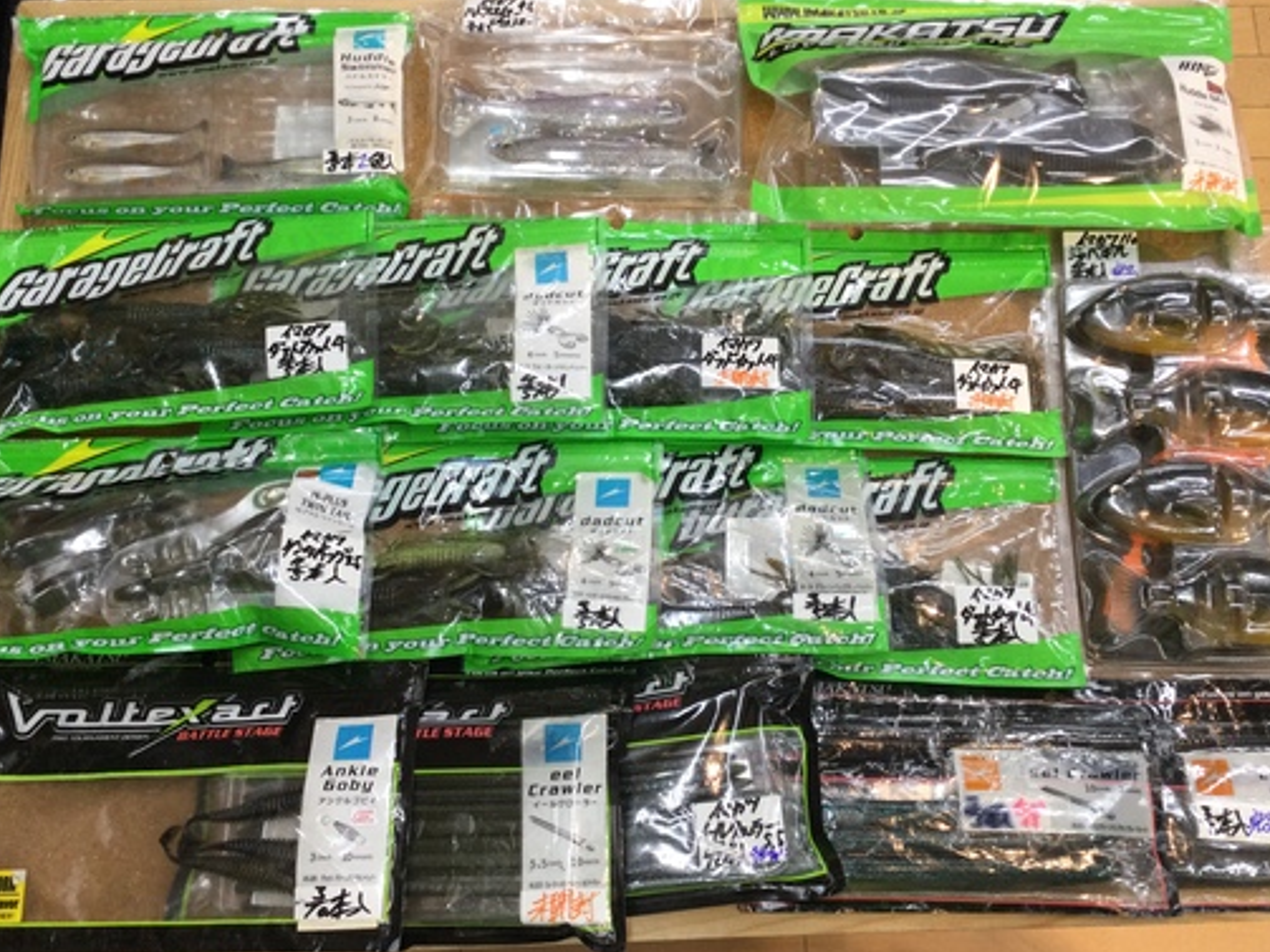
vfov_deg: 38.6
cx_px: 636
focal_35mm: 37
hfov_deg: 50.1
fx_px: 1357
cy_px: 449
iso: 25
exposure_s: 1/40
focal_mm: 3.3
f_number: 2.4
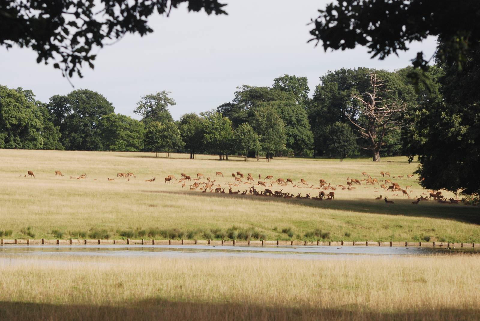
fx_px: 2002
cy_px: 160
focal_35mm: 150
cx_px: 240
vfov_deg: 9.2
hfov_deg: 13.7
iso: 400
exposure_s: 1/800
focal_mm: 100
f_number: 7.1
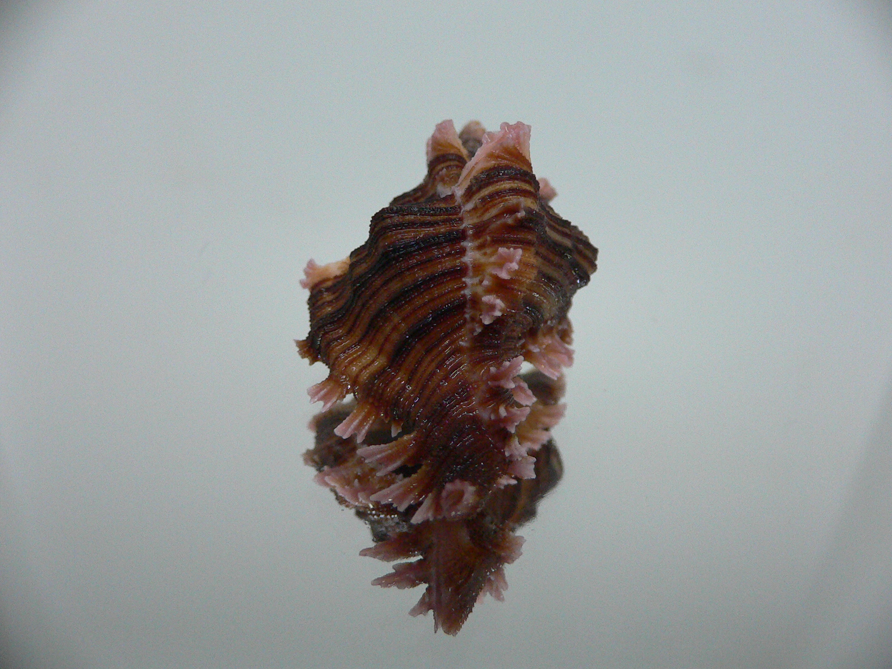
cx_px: 446
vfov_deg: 40.7
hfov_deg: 52.6
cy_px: 334
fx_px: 902
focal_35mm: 35
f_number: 2.8
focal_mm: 4.6
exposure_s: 1/50
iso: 200
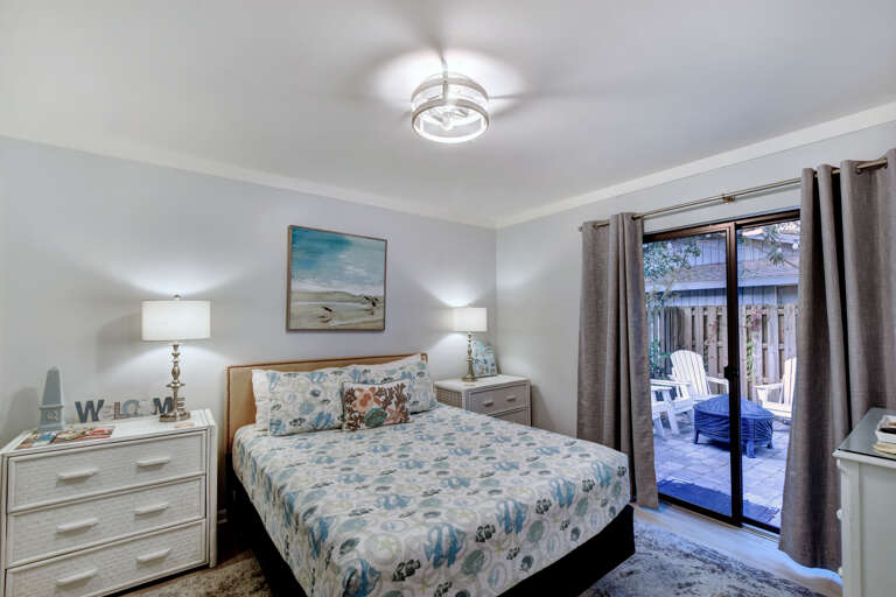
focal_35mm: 15
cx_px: 448
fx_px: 373
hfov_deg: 100.4
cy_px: 298
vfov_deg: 77.3
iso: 400
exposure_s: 1/40
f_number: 8
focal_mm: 10
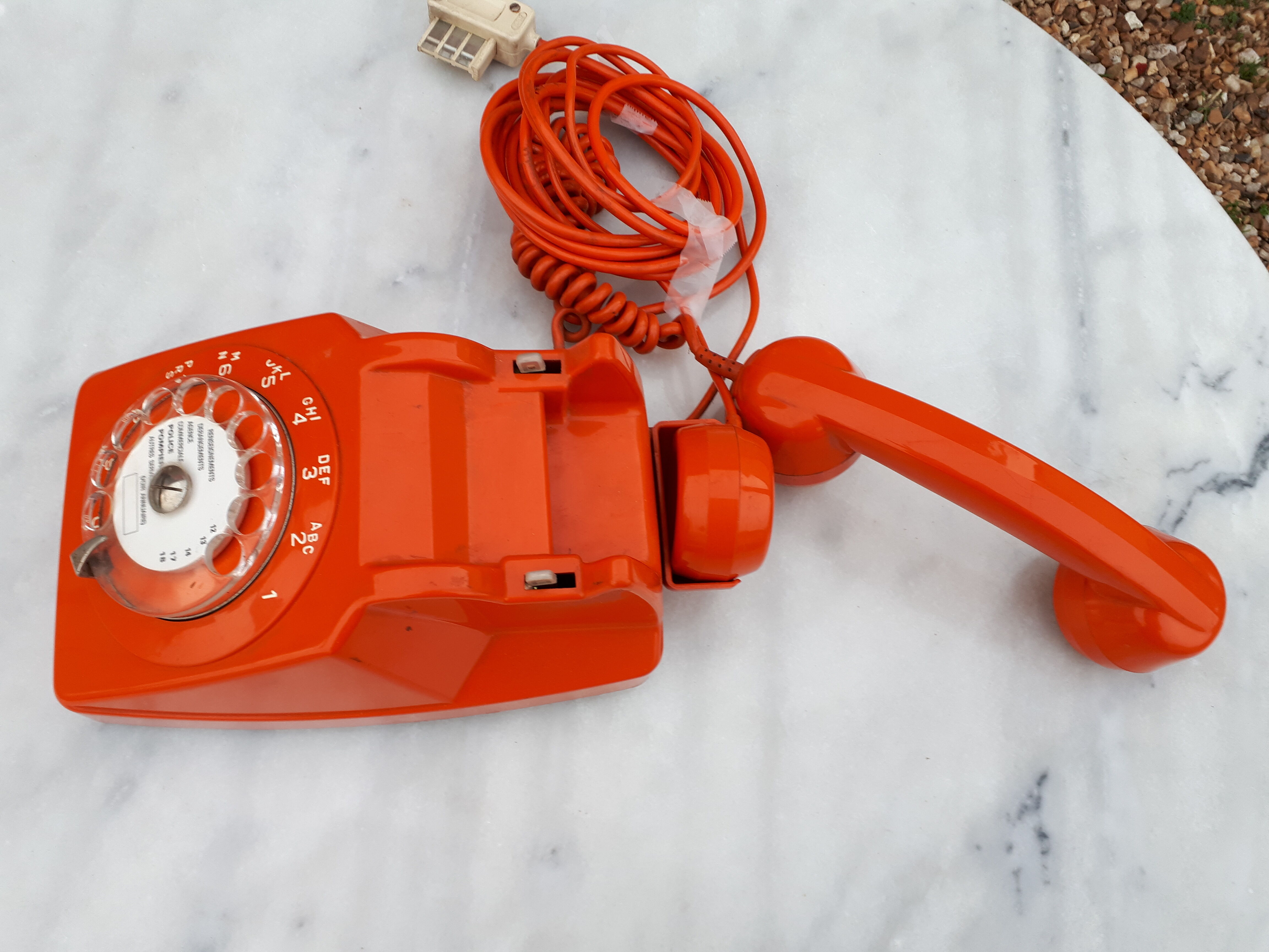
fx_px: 990
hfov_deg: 65.3
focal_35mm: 27
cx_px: 634
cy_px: 476
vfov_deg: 51.4
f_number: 1.9
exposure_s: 1/60
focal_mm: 3.6
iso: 40
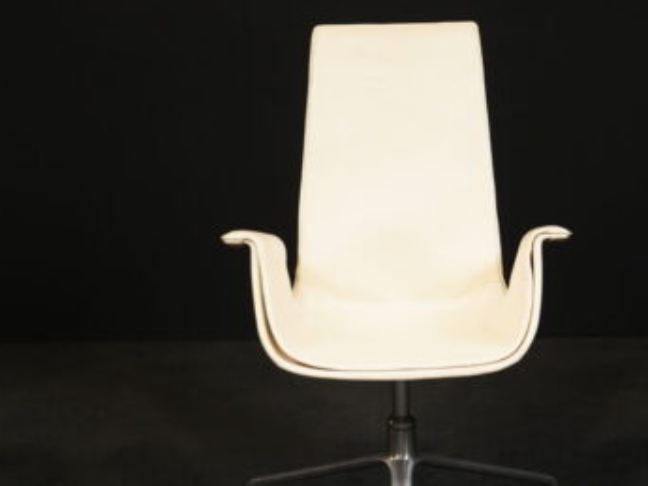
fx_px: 1723
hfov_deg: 21.3
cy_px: 313
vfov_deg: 16.0
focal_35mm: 92
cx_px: 400
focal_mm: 55
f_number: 7.1
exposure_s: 1/100
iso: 3200
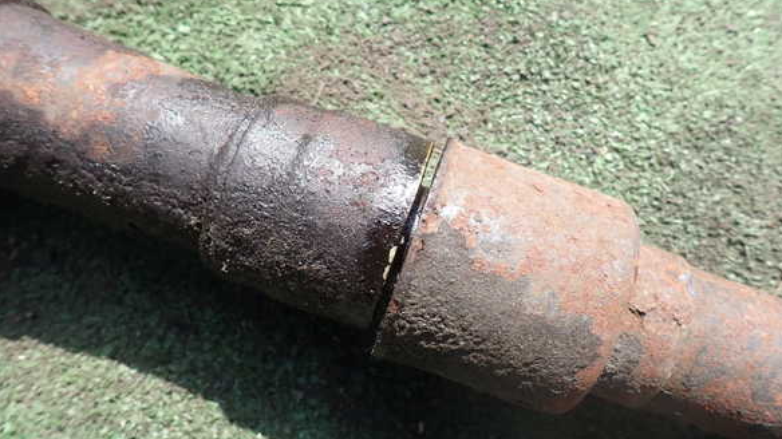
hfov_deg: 67.9
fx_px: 580
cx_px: 399
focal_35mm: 28
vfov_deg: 41.4
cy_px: 229
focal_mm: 4.5
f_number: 2.8
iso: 100
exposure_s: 1/400
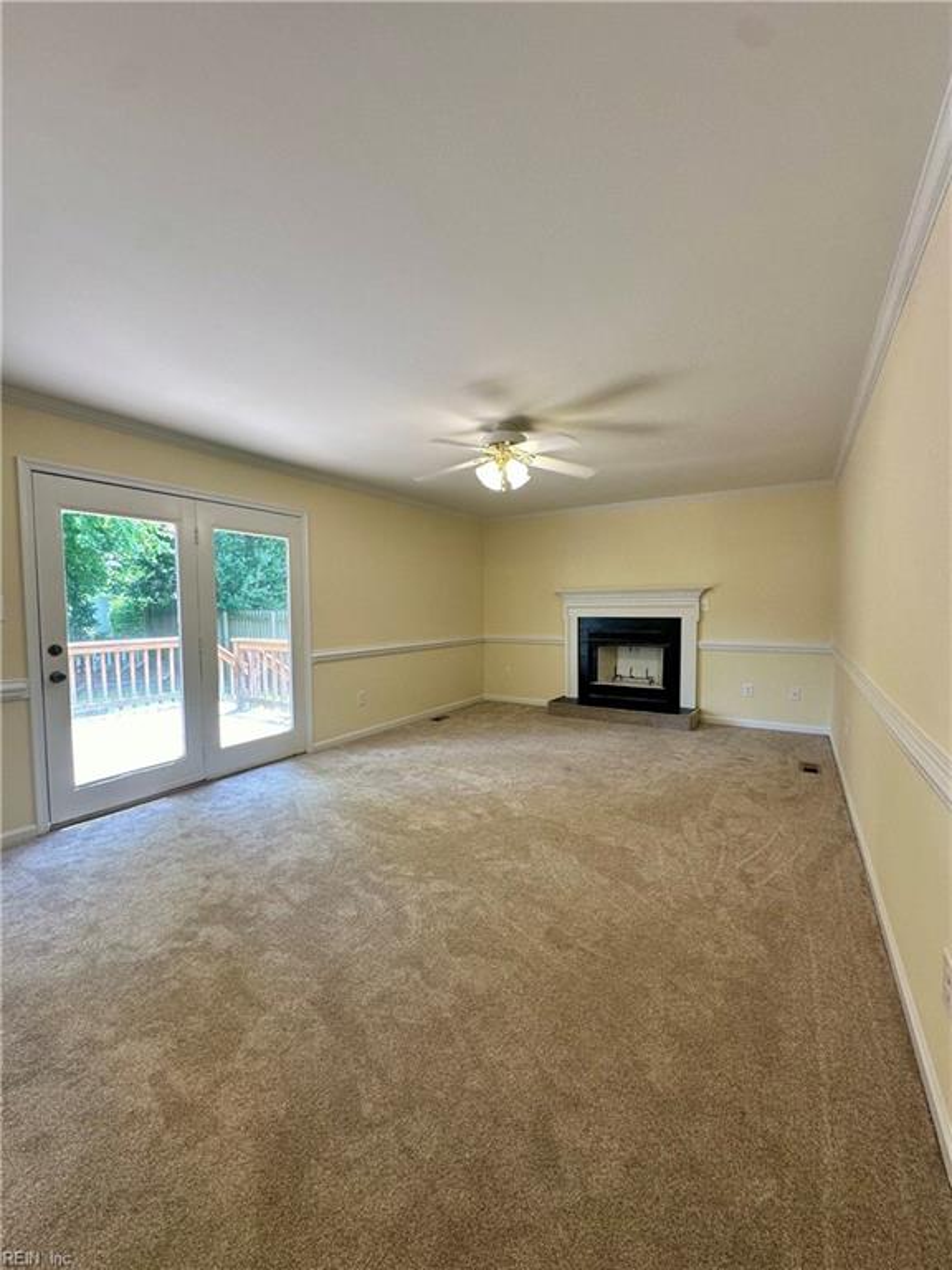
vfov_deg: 102.1
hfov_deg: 85.7
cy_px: 635
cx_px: 476
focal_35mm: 14
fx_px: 513
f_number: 2.2
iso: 100
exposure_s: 1/120
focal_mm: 2.22
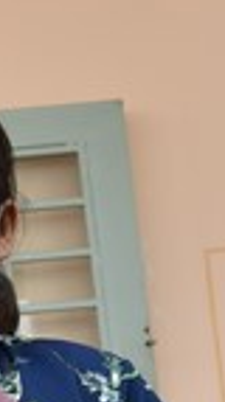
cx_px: -416
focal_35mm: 181
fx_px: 1928
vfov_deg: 11.8
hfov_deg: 6.2
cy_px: 351
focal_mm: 38
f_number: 7.1
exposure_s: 1/200
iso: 400
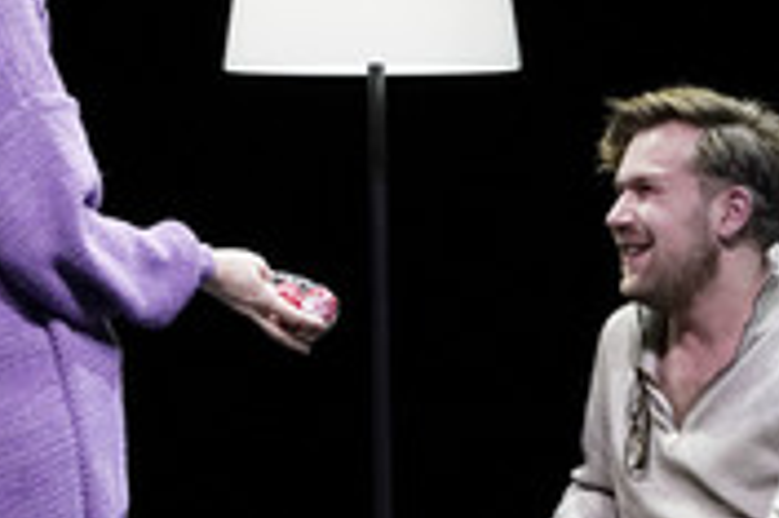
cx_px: 184
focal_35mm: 513
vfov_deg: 2.7
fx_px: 11090
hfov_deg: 4.0
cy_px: 288
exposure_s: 1/125
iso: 3200
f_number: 5.6
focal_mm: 200
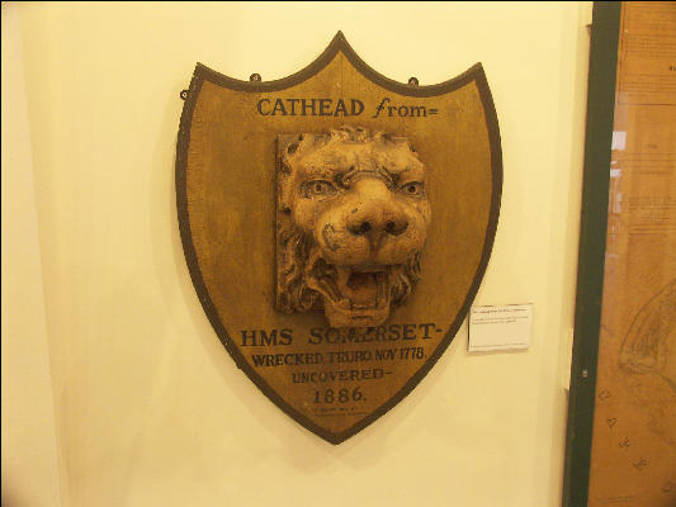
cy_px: 254
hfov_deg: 55.3
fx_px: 645
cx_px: 338
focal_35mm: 33
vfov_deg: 43.0
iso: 200
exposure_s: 1/8
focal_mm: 8.5
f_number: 2.8
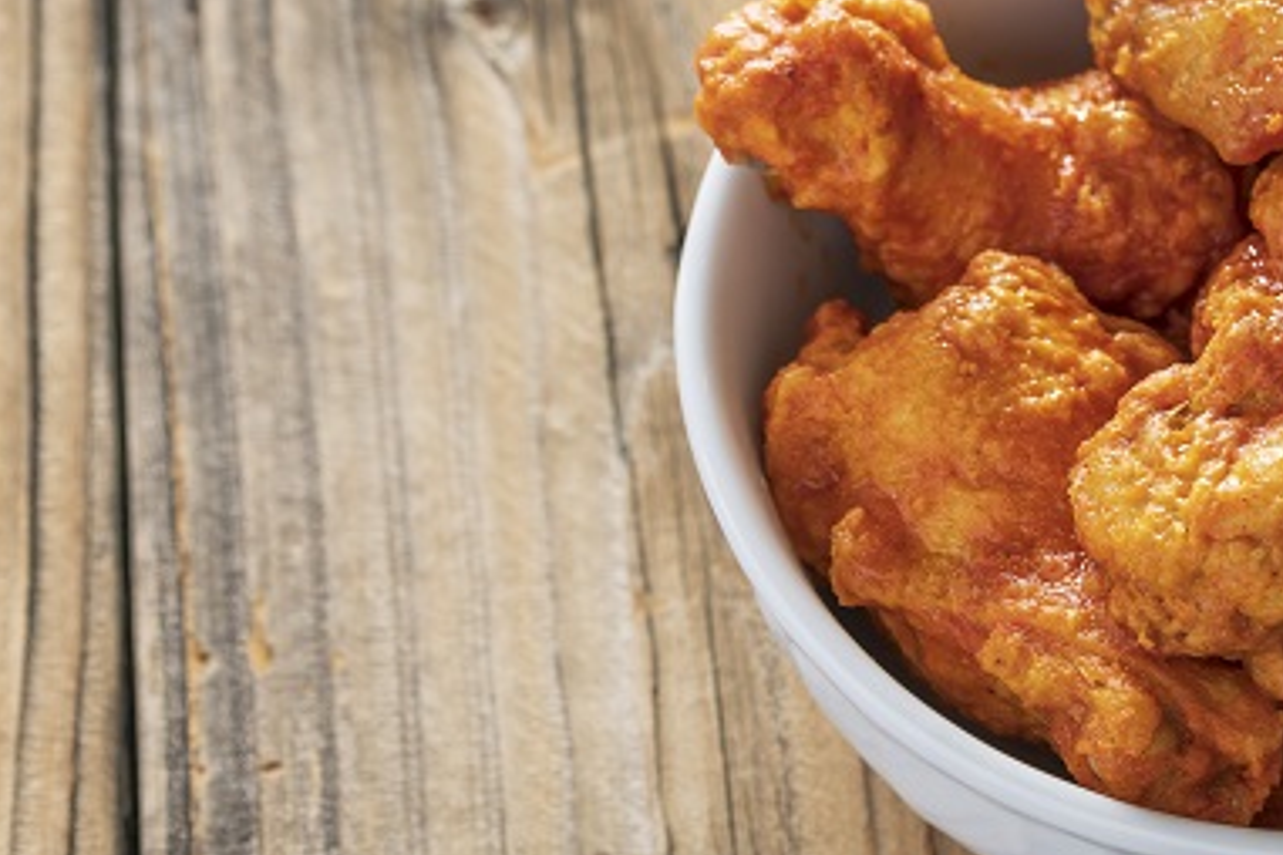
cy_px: 352
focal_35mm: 189
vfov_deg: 7.3
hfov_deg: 10.8
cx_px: 1327
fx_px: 6735
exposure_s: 1/250
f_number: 7.1
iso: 64
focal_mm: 90
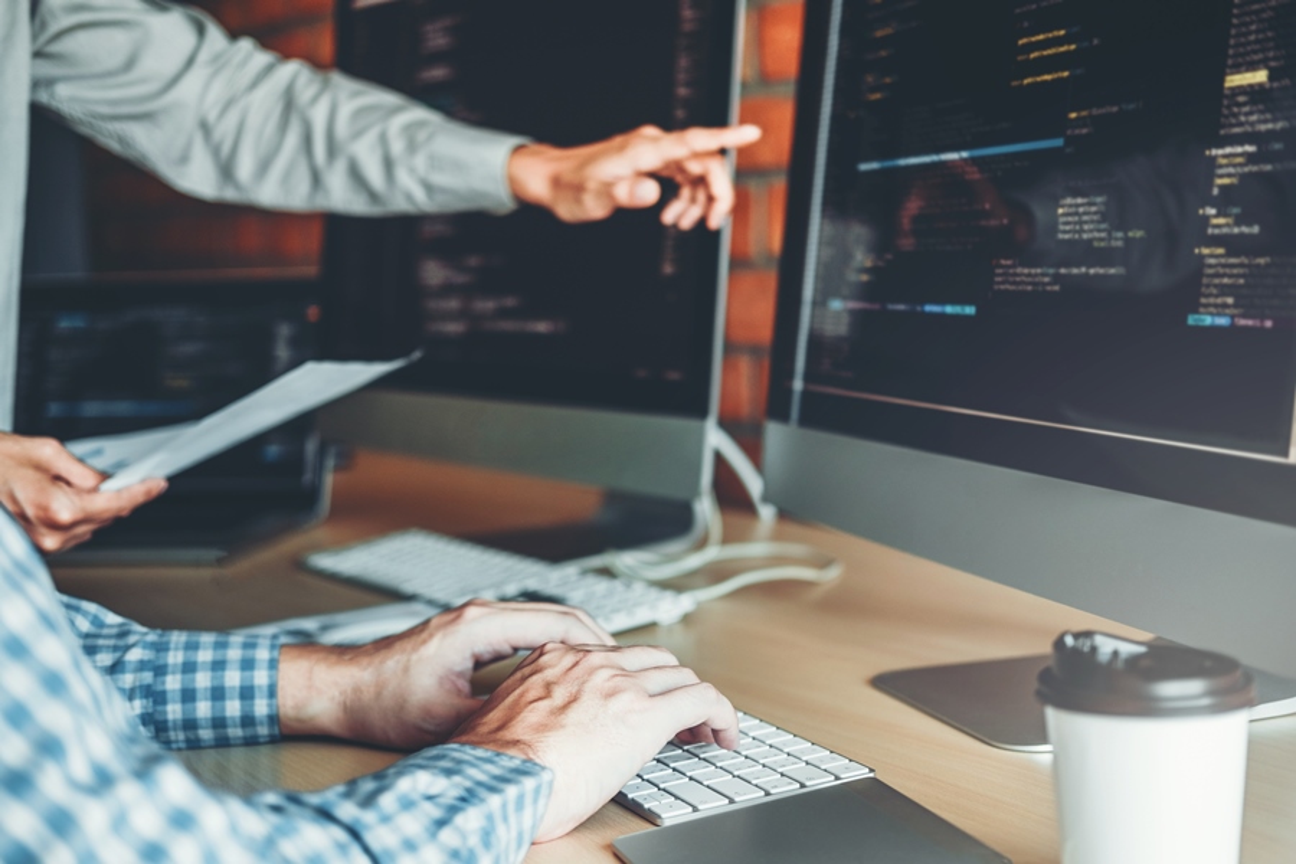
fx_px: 1908
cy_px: 432
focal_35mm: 53
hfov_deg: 37.5
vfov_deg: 25.5
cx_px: 648
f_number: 2
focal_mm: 35
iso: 200
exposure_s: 1/180
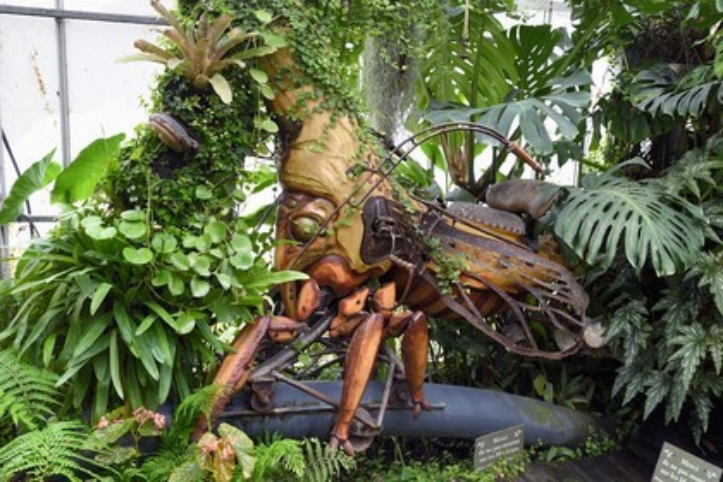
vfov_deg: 37.9
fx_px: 703
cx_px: 362
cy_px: 241
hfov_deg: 54.4
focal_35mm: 35
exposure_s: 1/60
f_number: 9
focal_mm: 35
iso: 800
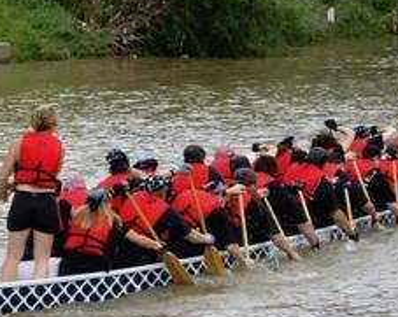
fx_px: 3047
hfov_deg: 7.5
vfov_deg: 6.0
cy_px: 60
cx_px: 100
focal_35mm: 259
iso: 100
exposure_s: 1/200
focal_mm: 15.3
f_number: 4.6
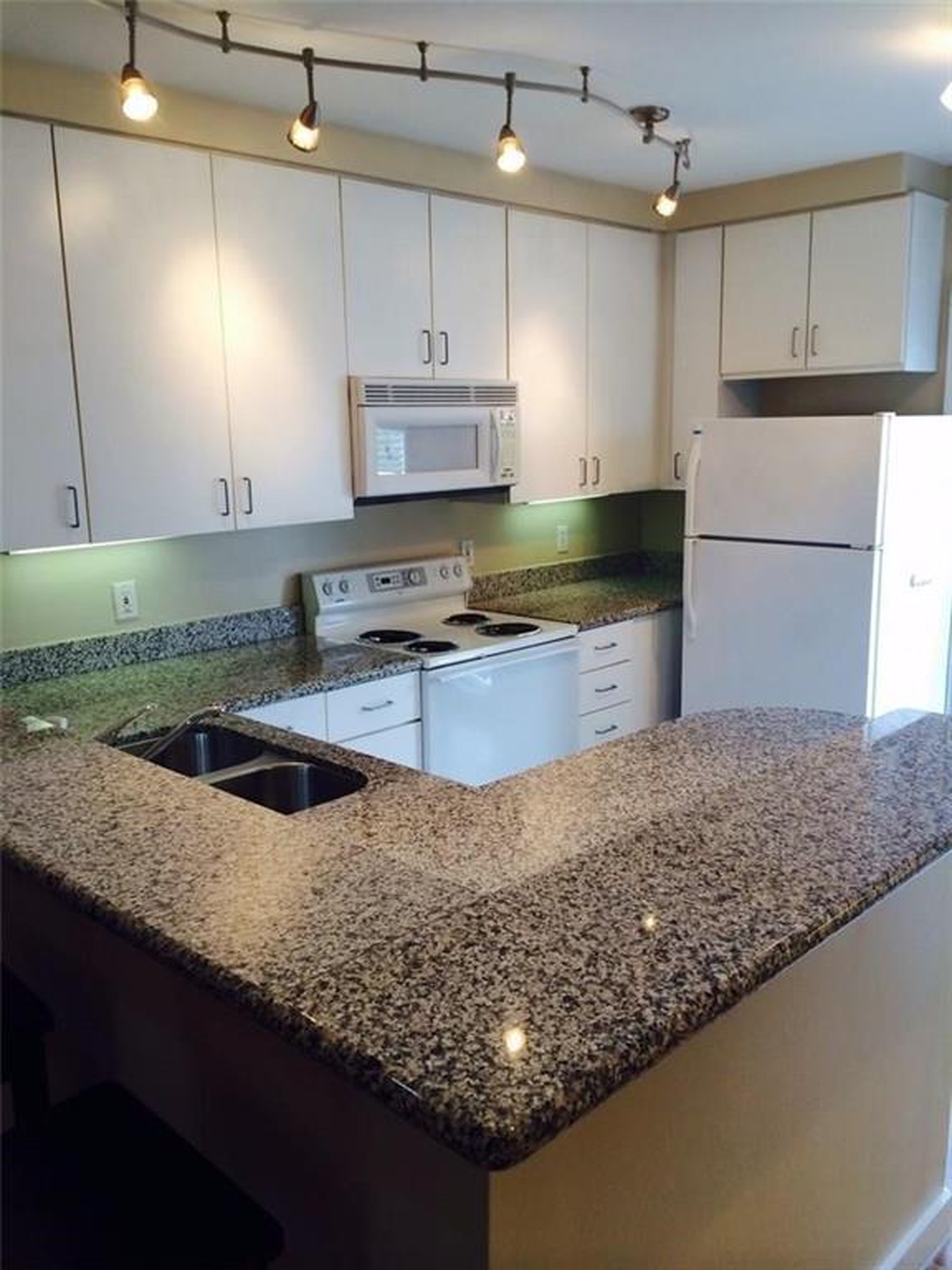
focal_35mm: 30
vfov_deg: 60.0
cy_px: 635
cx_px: 476
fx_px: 1100
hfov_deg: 46.8
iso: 40
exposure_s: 1/40
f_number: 2.2
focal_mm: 4.12
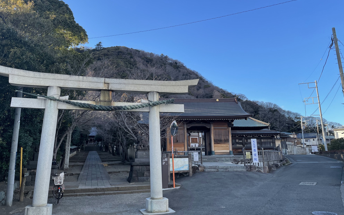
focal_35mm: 28
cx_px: 172
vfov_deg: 44.4
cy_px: 93
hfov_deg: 66.5
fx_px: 262
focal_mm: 4.2
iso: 32
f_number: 1.6
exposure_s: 1/807
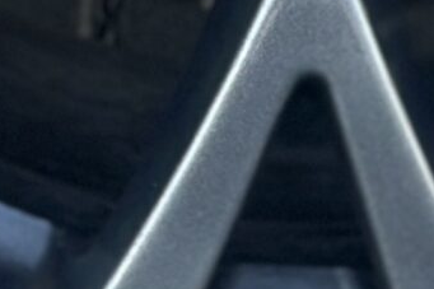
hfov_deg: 5.5
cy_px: -469
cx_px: 256
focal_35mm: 375
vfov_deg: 3.6
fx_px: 4518
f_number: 1.78
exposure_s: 1/373
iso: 80
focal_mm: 6.86
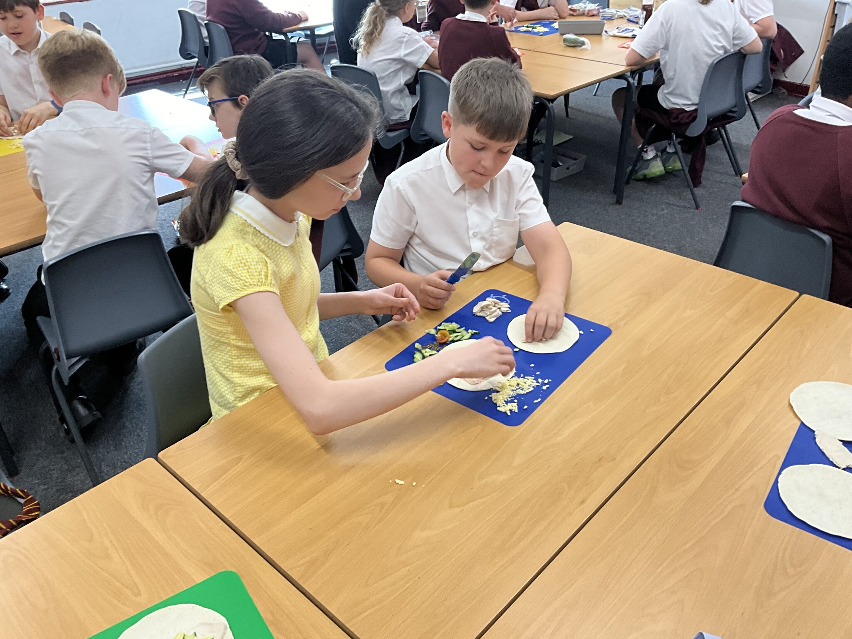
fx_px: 714
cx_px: 426
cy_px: 320
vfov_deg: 48.2
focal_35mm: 29
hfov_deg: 61.7
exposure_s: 1/50
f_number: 1.8
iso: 80
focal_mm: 3
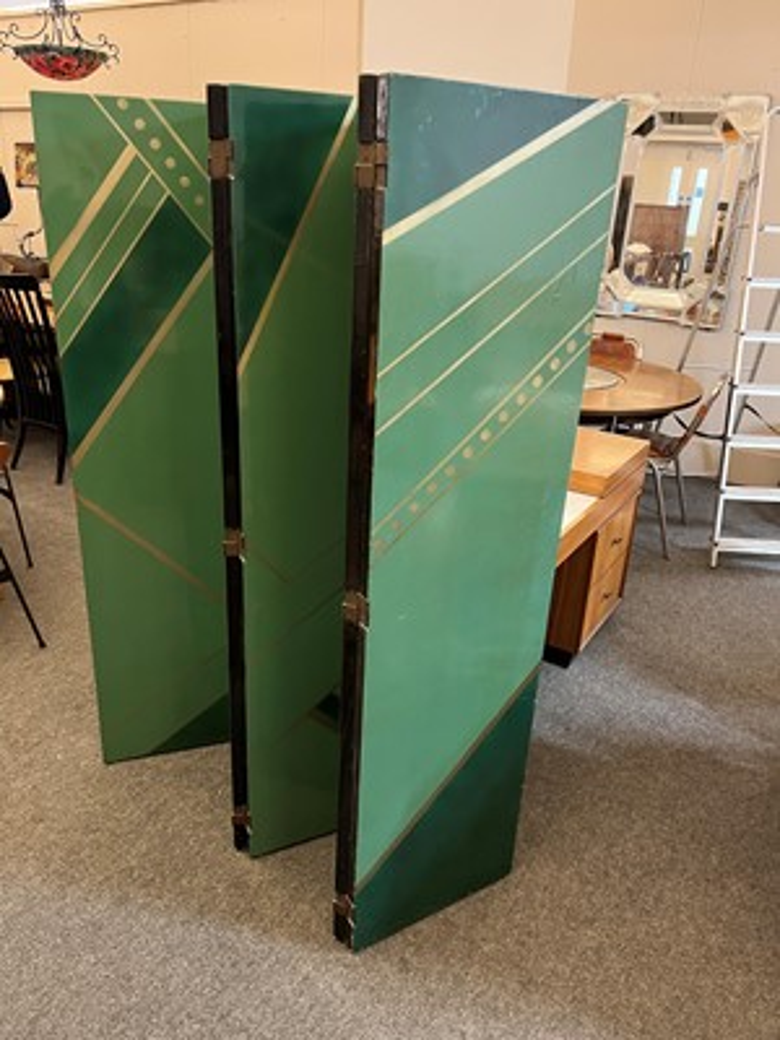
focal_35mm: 26
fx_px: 781
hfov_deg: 53.1
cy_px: 520
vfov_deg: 67.3
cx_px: 390
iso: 500
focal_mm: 5.1
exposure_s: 1/33
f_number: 1.6
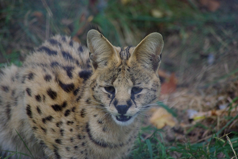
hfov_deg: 6.0
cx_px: 119
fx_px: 2284
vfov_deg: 4.0
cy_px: 80
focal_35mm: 345
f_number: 5.6
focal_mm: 230
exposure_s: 1/500
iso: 800
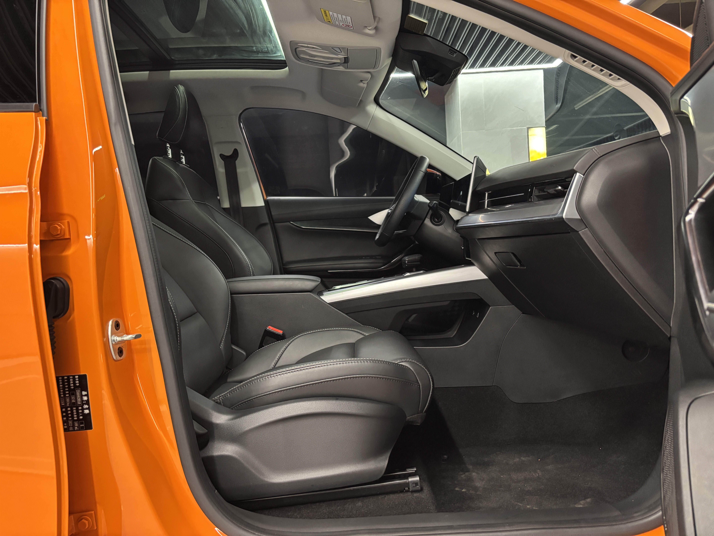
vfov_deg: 53.1
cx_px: 357
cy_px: 268
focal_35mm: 26
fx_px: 536
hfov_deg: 67.3
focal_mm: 5.96
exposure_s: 1/36
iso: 640
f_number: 1.6
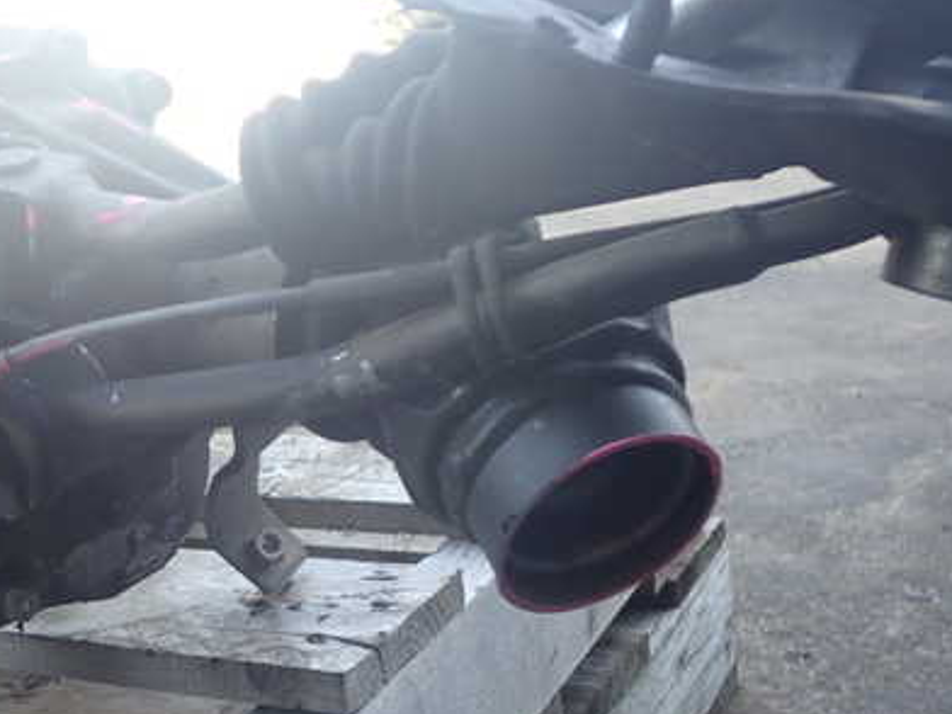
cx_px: 233
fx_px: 1348
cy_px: 342
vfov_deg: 29.7
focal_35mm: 49
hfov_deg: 37.9
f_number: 2.4
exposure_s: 1/125
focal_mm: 5.79
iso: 125
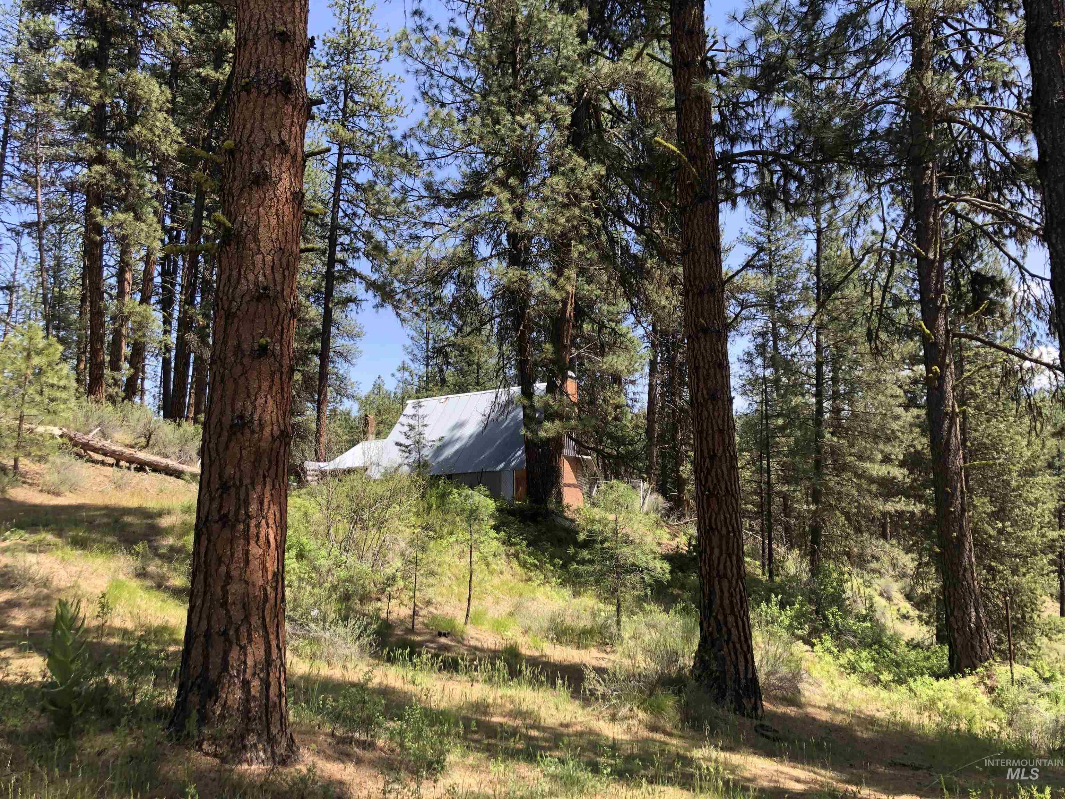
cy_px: 400
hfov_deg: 63.4
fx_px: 861
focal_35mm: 28
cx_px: 532
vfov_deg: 49.7
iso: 20
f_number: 1.8
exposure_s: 1/445
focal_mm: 3.99
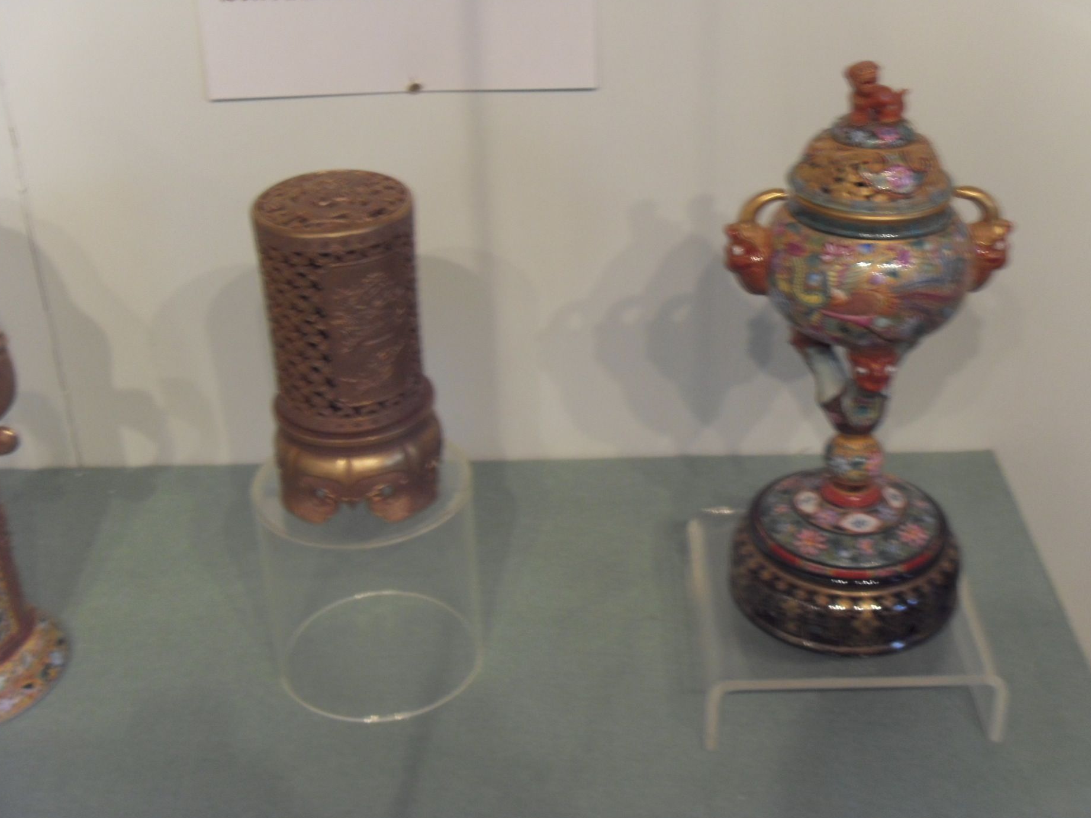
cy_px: 381
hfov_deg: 38.2
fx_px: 1576
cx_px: 588
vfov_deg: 29.1
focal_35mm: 50
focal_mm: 7.7
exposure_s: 1/3
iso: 200
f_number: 3.7
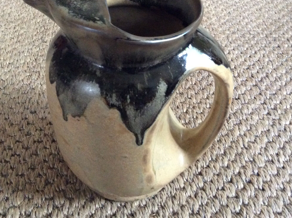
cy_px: 76
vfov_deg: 34.0
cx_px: 124
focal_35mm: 42
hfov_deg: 44.7
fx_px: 354
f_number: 2.4
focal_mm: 3.3
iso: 320
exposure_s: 1/25
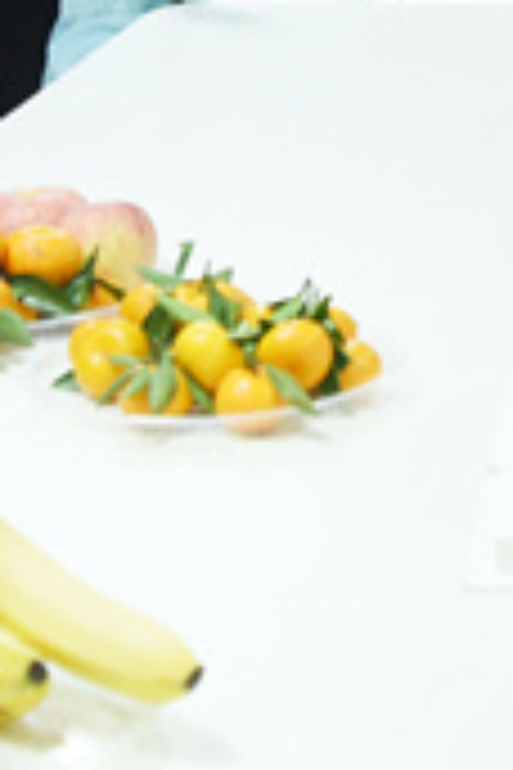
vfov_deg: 12.3
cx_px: 864
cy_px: -392
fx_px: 3398
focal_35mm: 159
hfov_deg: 8.4
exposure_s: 1/100
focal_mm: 34
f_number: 5
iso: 2000
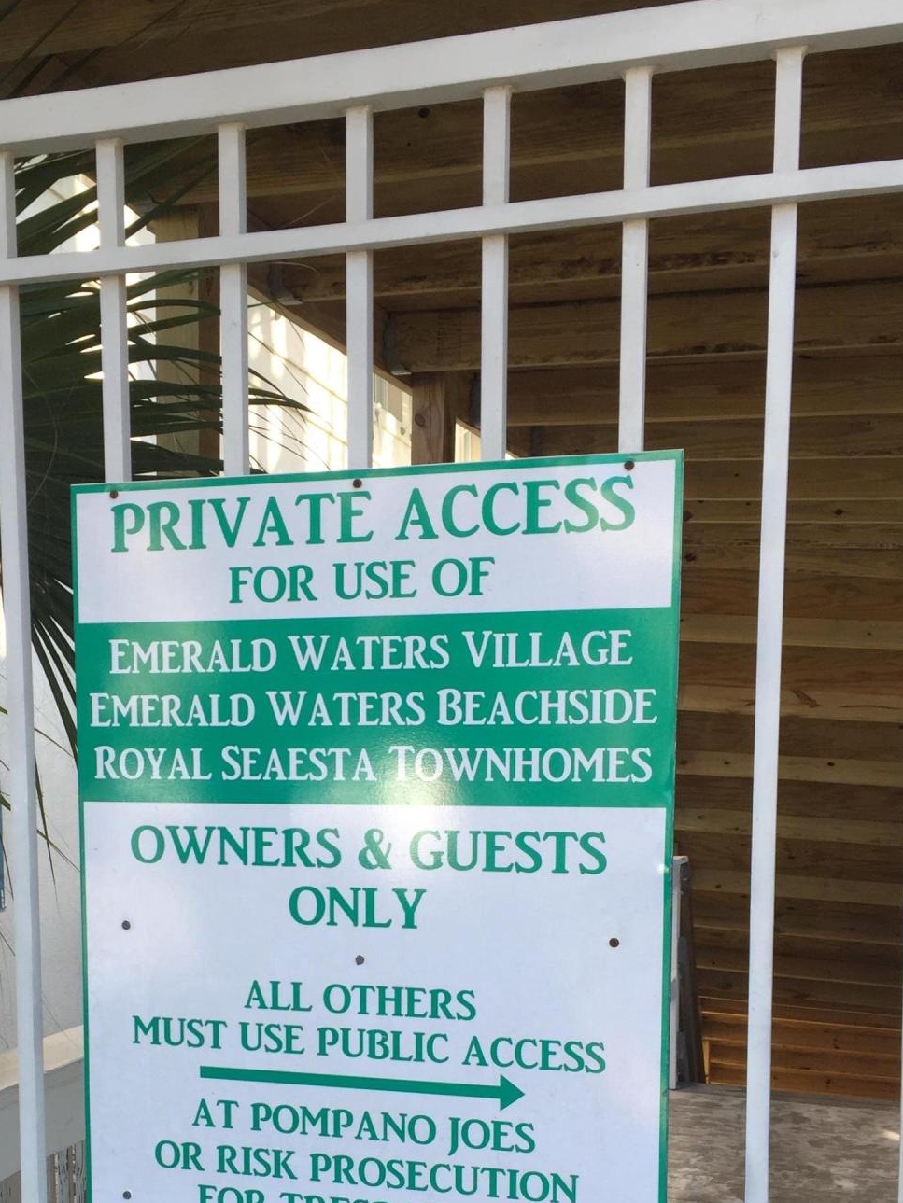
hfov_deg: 32.0
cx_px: 321
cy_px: 916
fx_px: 1565
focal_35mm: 45
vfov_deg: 40.8
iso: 32
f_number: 2.2
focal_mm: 4.15
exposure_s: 1/309
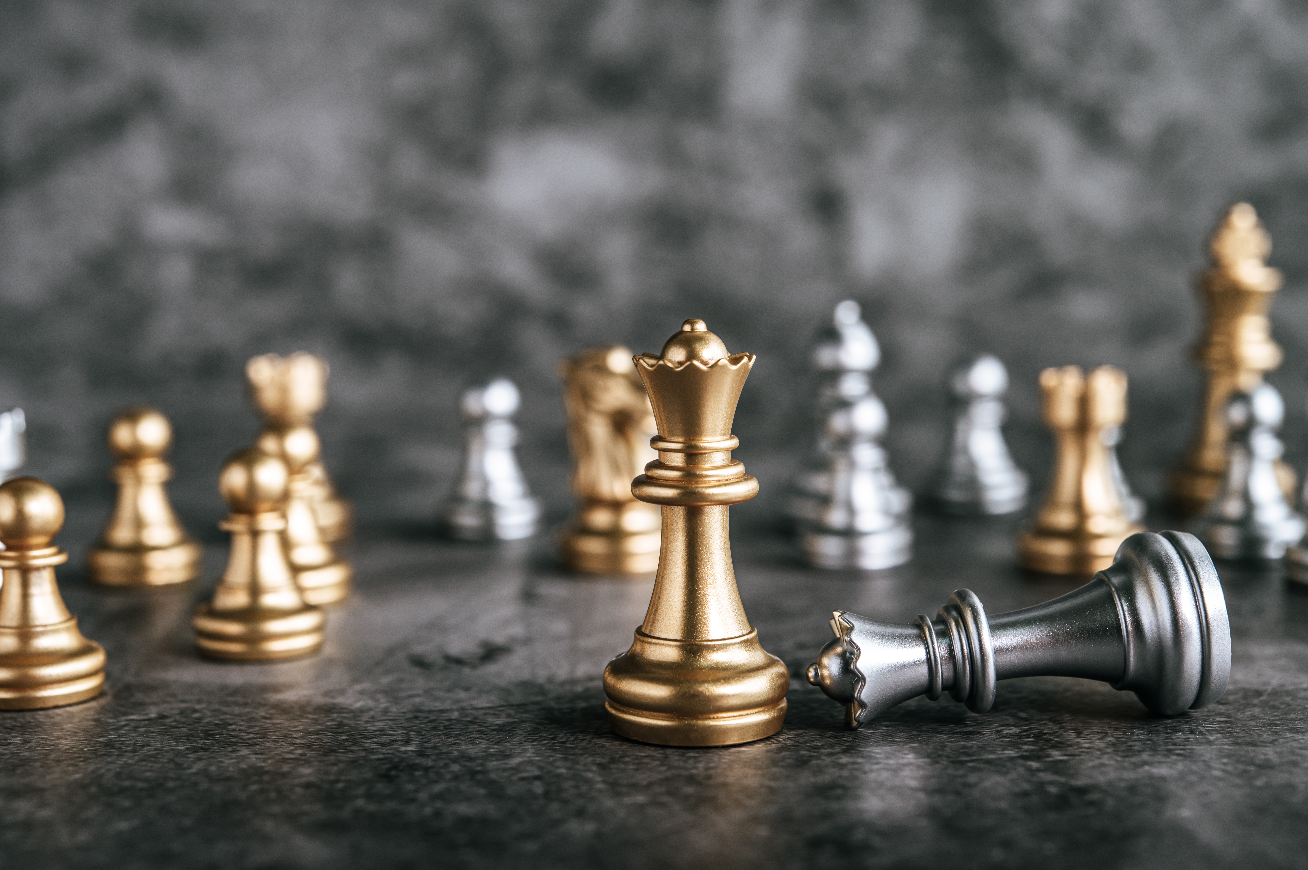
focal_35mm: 60
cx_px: 654
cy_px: 435
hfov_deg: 33.4
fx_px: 2178
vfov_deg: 22.6
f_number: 9
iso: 800
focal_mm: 60
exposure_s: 1/160
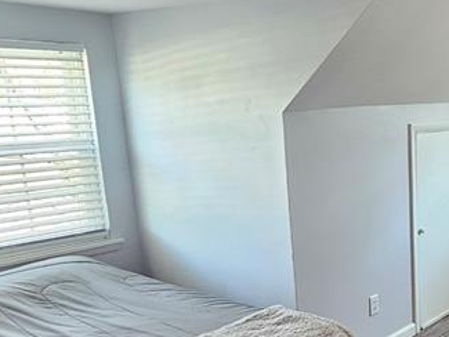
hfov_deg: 38.0
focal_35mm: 41
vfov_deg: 35.0
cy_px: 206
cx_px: 495
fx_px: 532
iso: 320
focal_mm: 2.2
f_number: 2.2
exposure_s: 1/40
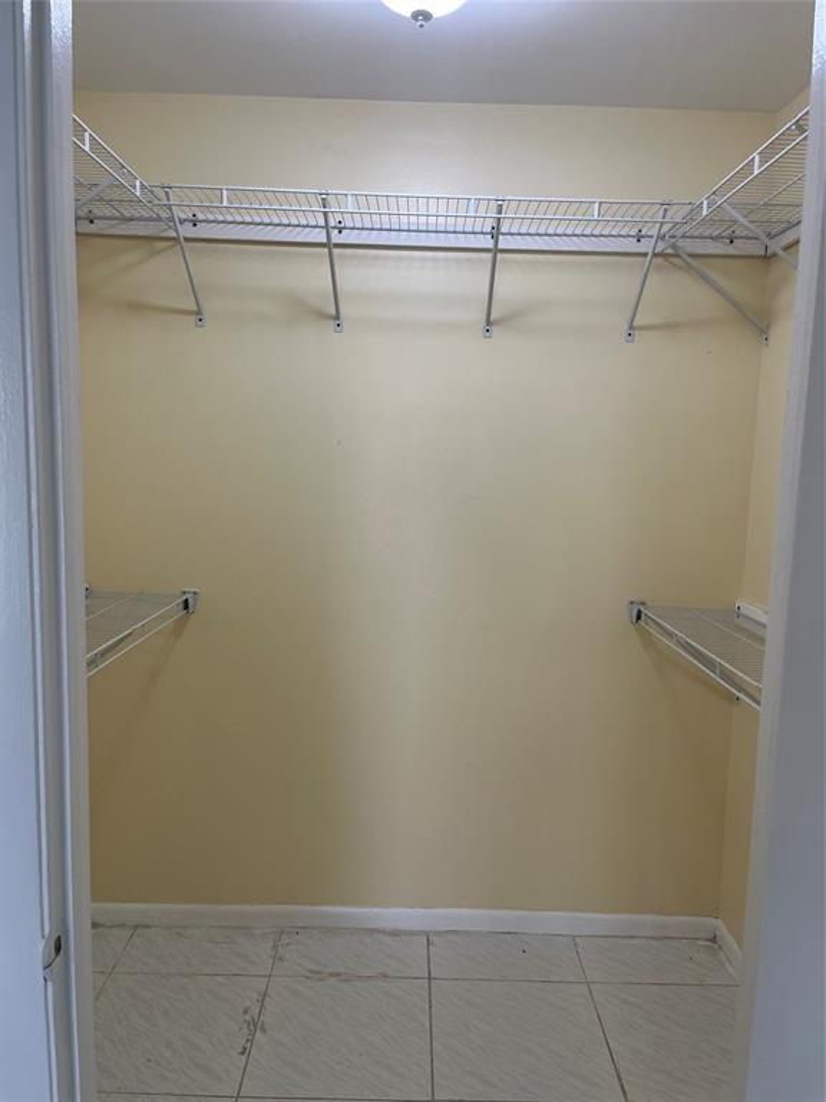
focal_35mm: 26
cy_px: 551
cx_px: 413
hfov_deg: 53.1
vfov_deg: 67.3
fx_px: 827
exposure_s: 1/120
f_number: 1.6
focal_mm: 5.1
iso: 80
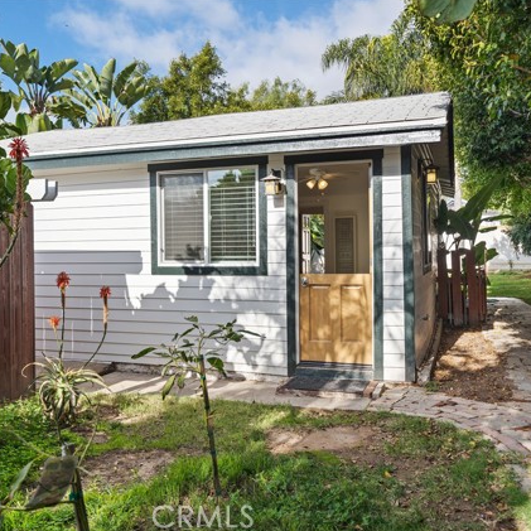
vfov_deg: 52.5
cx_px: 259
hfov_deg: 52.5
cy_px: 266
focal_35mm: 31
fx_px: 538
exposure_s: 1/500
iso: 320
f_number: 4
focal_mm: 24
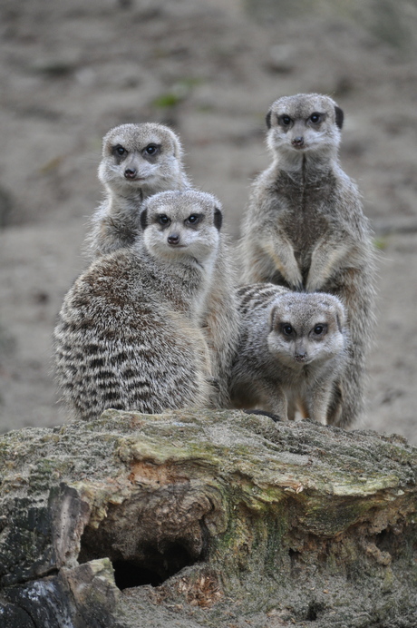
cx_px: 208
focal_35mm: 390
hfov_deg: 3.5
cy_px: 314
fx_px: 6789
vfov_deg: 5.3
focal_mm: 260
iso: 1000
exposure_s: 1/125
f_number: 6.3
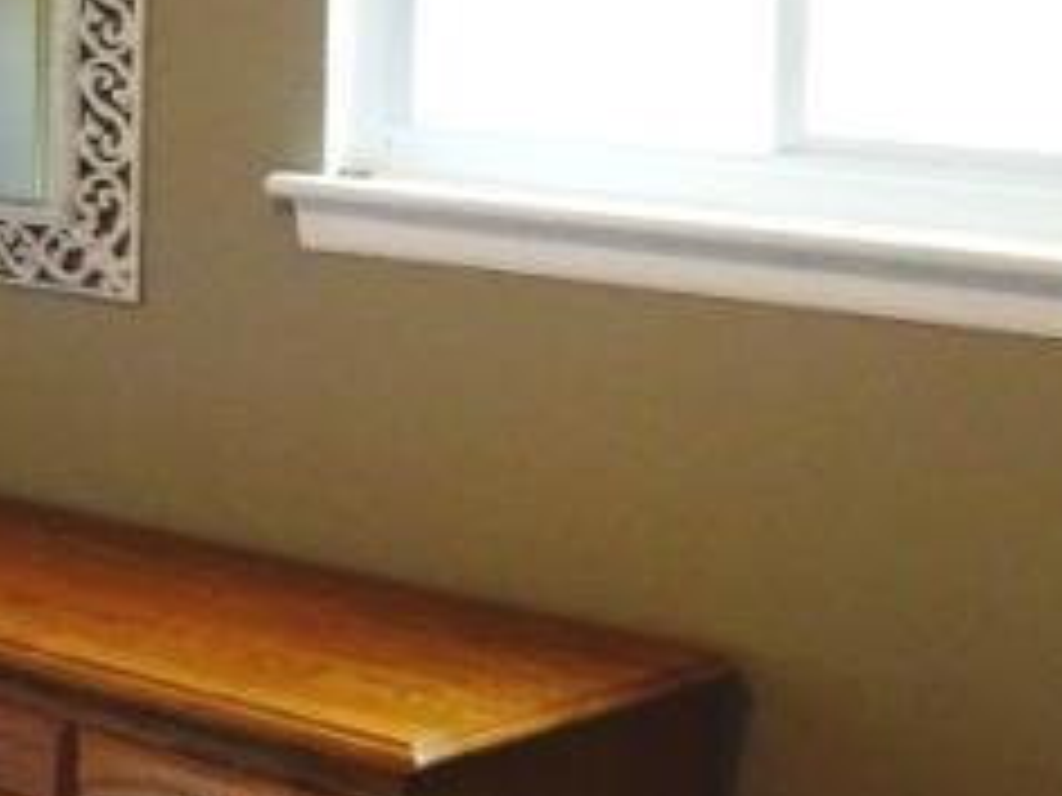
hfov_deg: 17.9
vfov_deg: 14.2
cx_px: -256
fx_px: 3191
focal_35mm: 104
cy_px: 180
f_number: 3.5
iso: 400
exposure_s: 1/30
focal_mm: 4.1
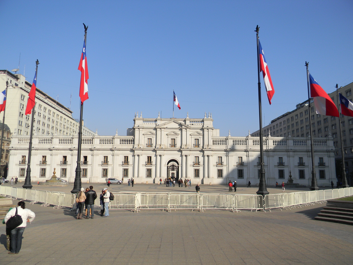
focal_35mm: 28
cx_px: 176
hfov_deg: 63.4
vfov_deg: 49.7
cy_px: 132
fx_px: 286
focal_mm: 5
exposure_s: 1/234
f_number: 7
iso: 80
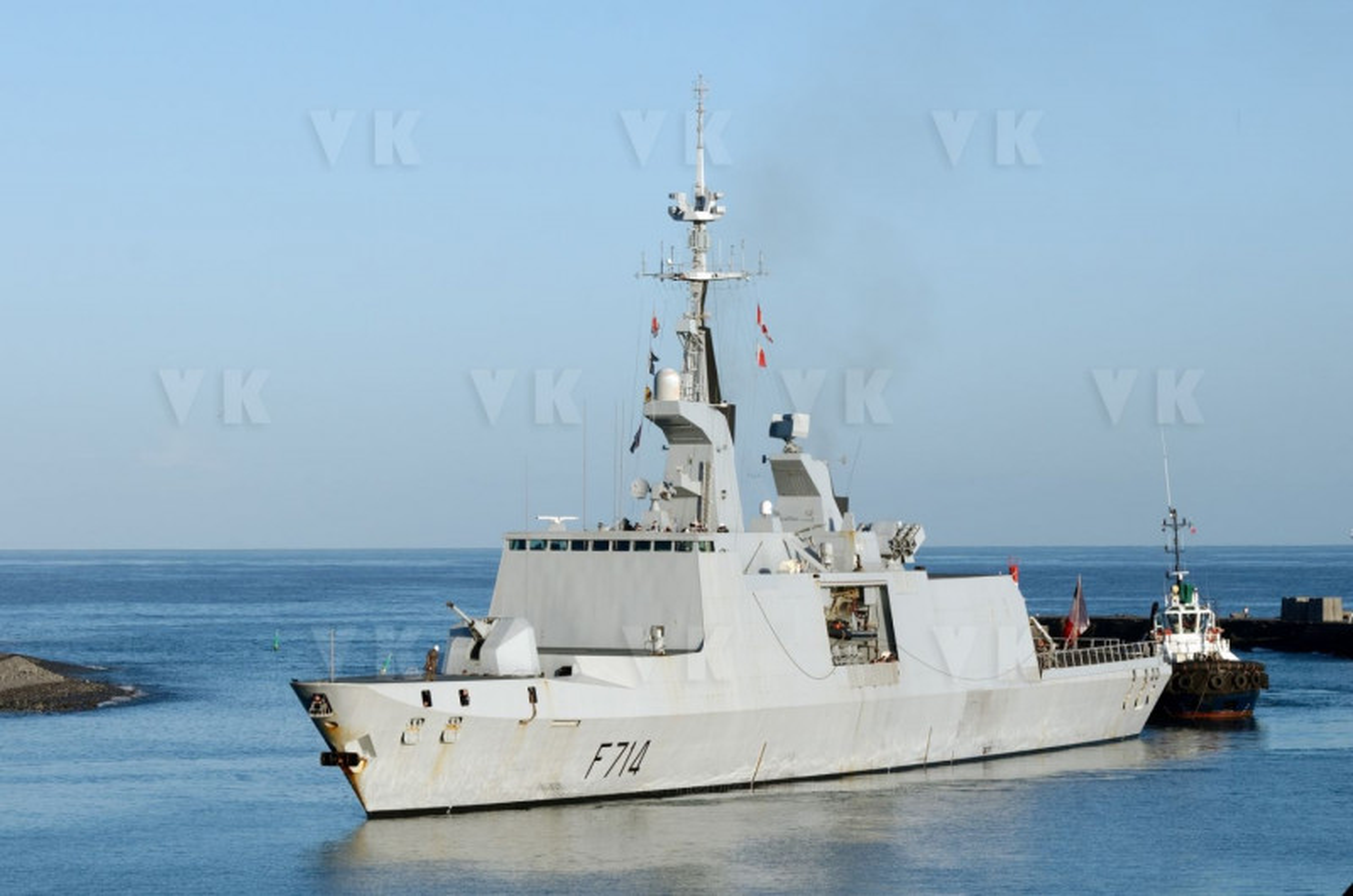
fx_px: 5514
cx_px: 676
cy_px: 448
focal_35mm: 147
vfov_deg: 9.3
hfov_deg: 14.0
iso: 100
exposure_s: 1/400
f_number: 8
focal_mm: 98
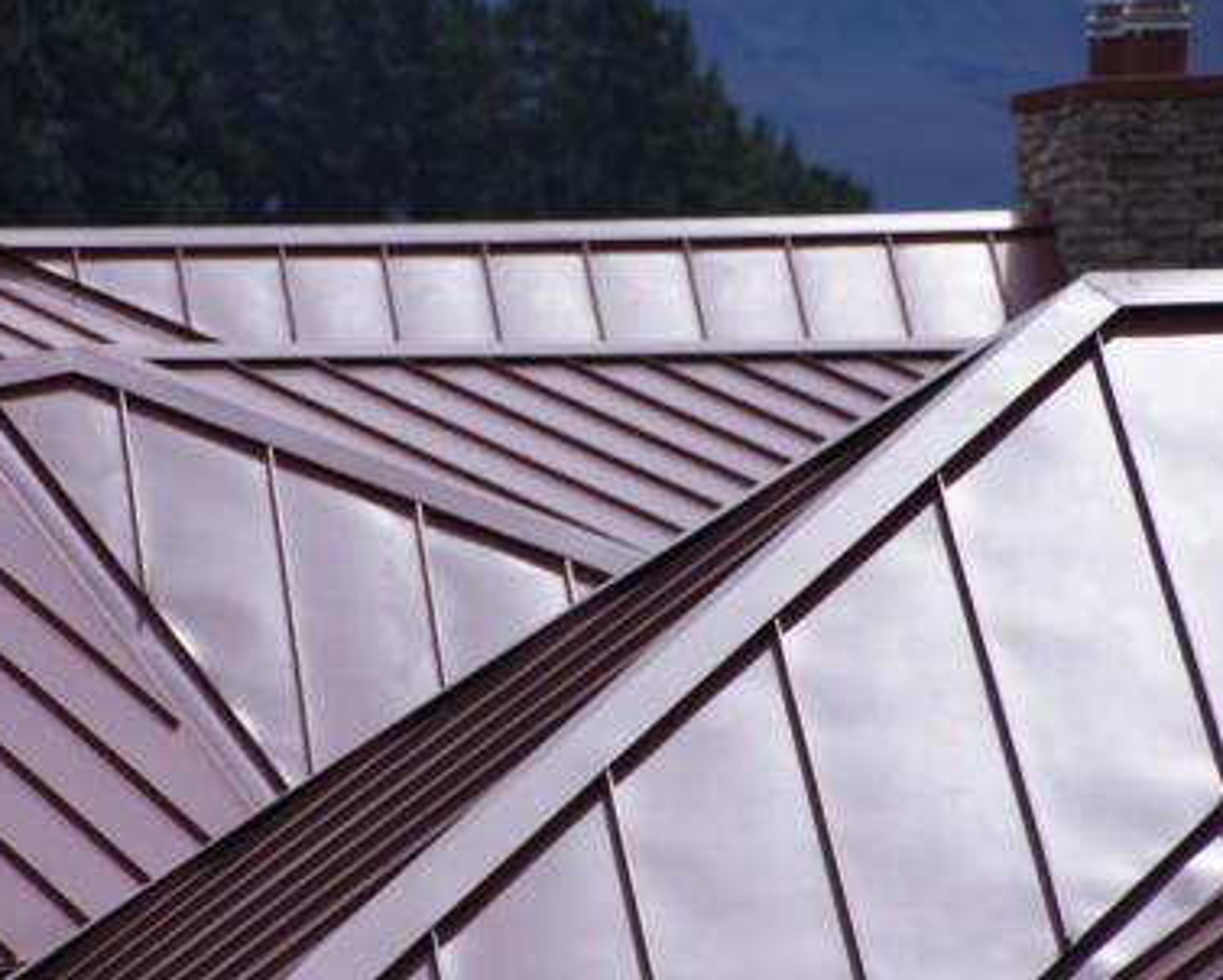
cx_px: 568
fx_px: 10792
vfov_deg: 5.2
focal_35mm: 298
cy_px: 480
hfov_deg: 6.5
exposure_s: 1/320
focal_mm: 160
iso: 100
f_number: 6.3
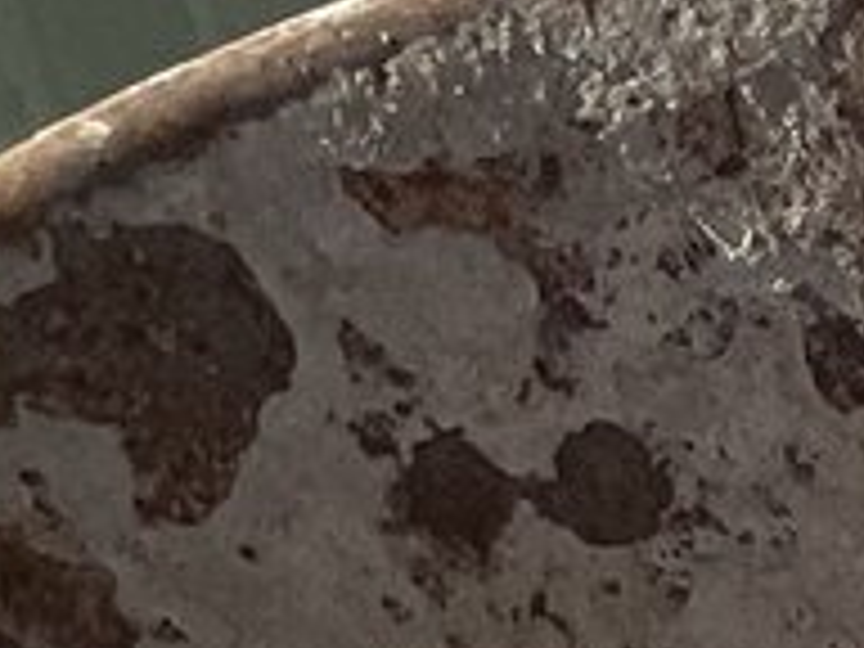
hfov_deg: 7.8
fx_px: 5716
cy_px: 1541
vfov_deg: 6.2
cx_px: 2333
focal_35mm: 229
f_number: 1.8
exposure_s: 1/2427
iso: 16
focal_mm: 3
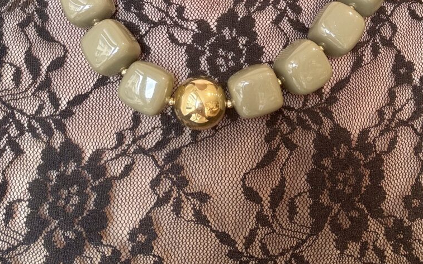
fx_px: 496
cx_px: 213
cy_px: -2
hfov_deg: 46.2
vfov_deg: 28.0
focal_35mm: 43
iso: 32
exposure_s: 1/121
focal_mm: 2.69
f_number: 1.9
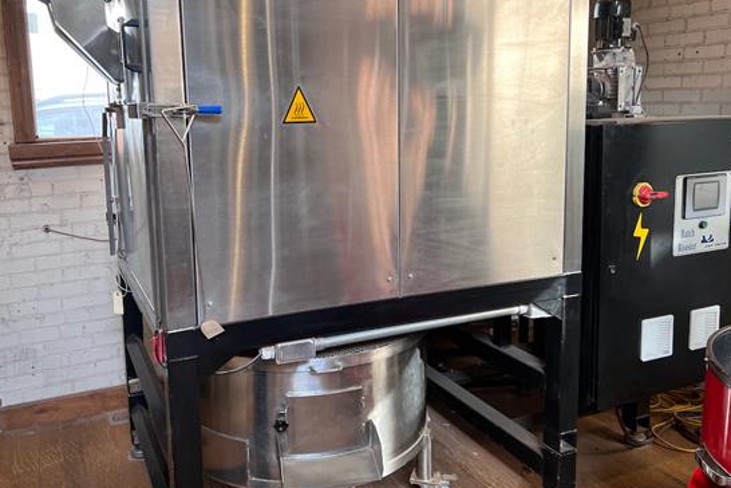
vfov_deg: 39.8
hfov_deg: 57.1
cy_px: 197
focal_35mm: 33
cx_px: 329
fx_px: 670
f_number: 1.5
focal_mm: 5.7
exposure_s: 1/120
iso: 100
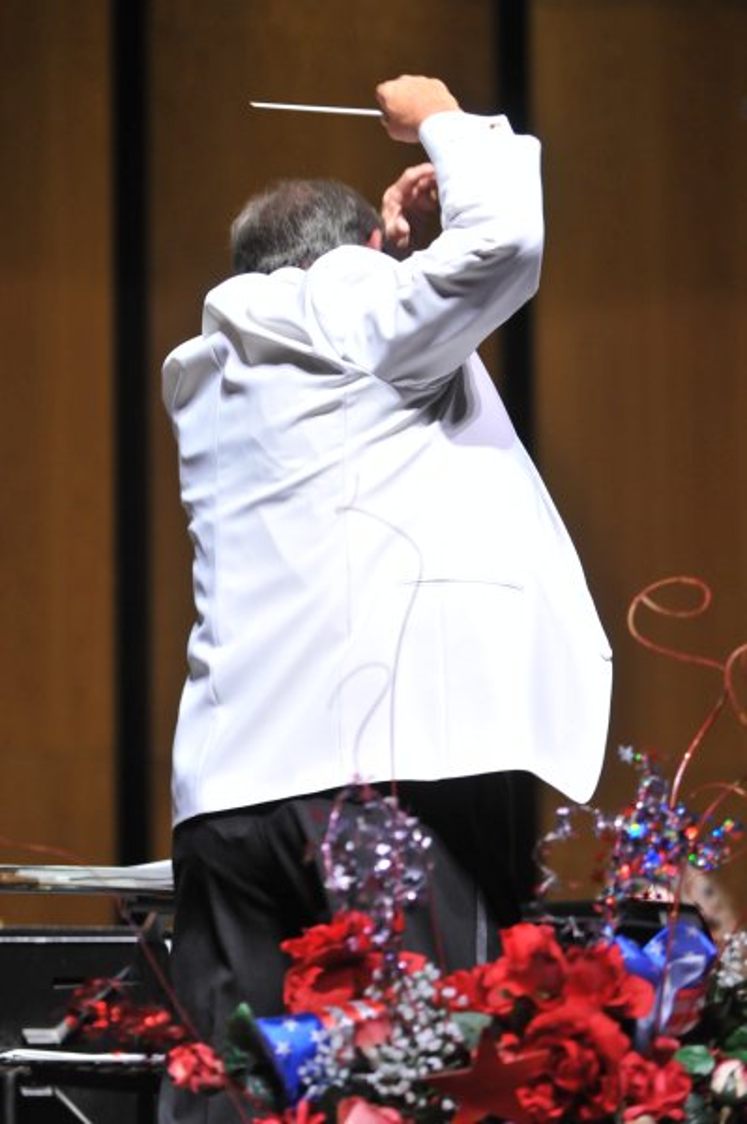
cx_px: 374
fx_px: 5144
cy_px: 562
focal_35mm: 165
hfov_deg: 8.3
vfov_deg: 12.5
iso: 800
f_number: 2.8
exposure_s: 1/100
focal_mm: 110
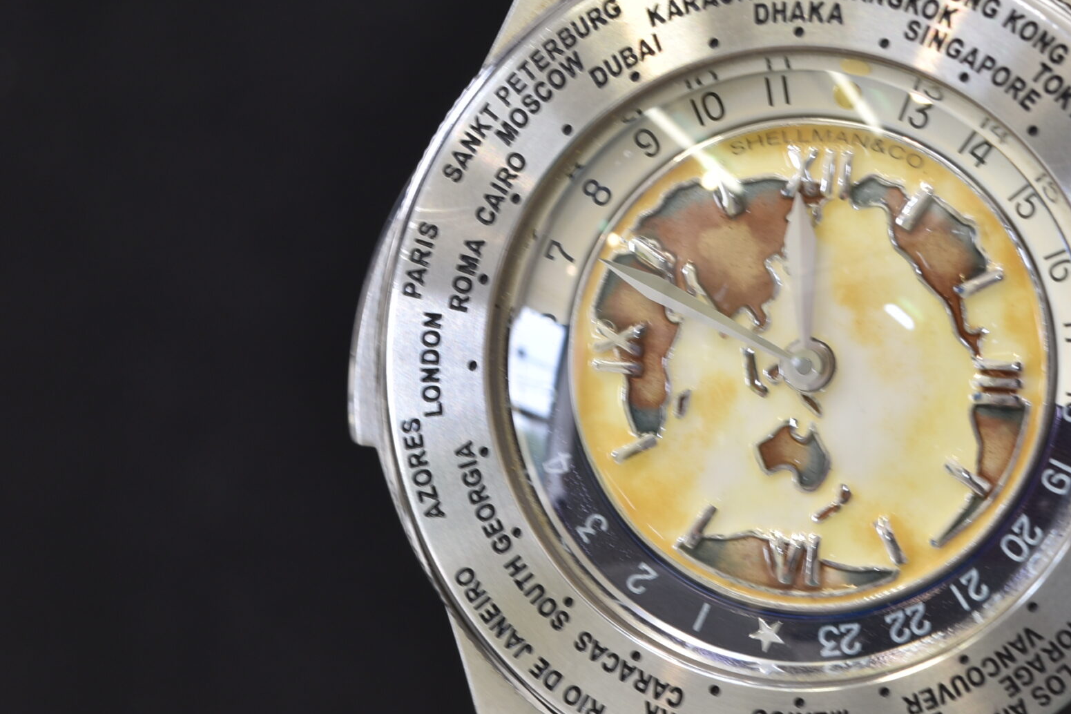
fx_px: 6634
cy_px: 384
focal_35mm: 223
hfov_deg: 9.2
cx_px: 829
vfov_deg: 6.2
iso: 100
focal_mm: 90
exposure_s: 1/2.5
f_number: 13
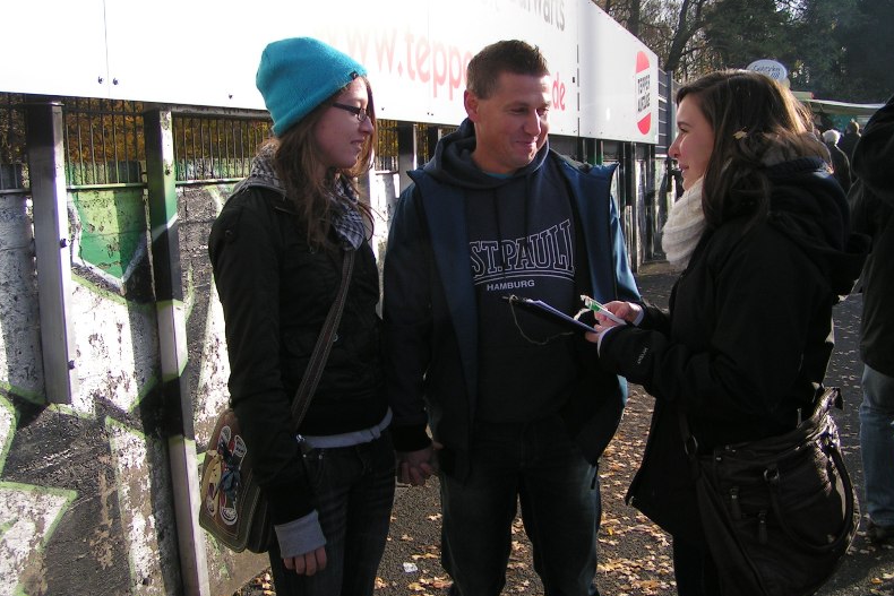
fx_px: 993
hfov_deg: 48.4
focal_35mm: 40
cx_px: 452
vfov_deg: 33.4
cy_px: 283
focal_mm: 5.8
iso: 50
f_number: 2.8
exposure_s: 1/640
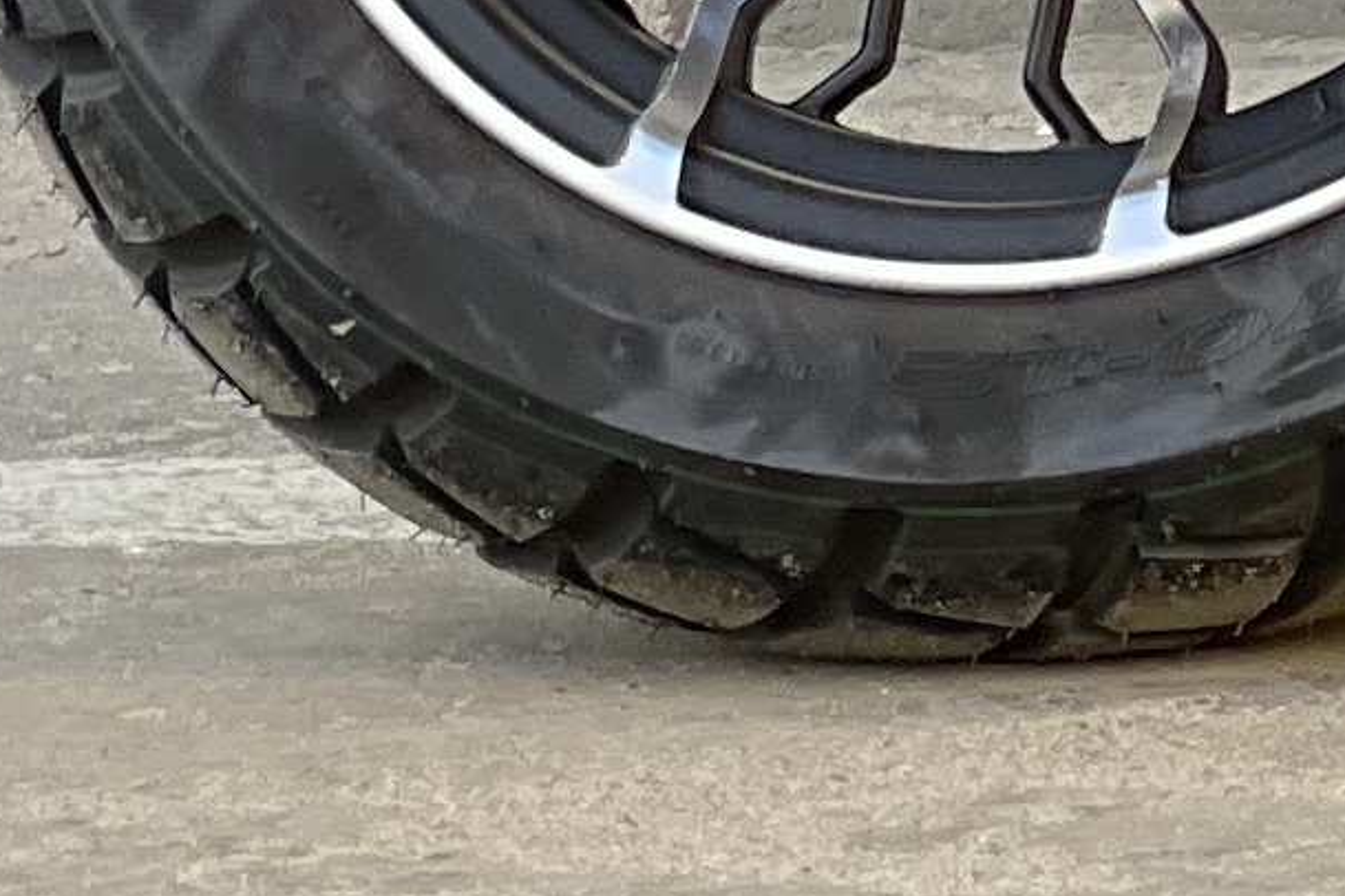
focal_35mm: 358
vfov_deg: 3.7
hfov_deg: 5.5
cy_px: -2322
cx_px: 3783
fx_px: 13374
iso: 25
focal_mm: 6
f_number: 2
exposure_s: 1/175
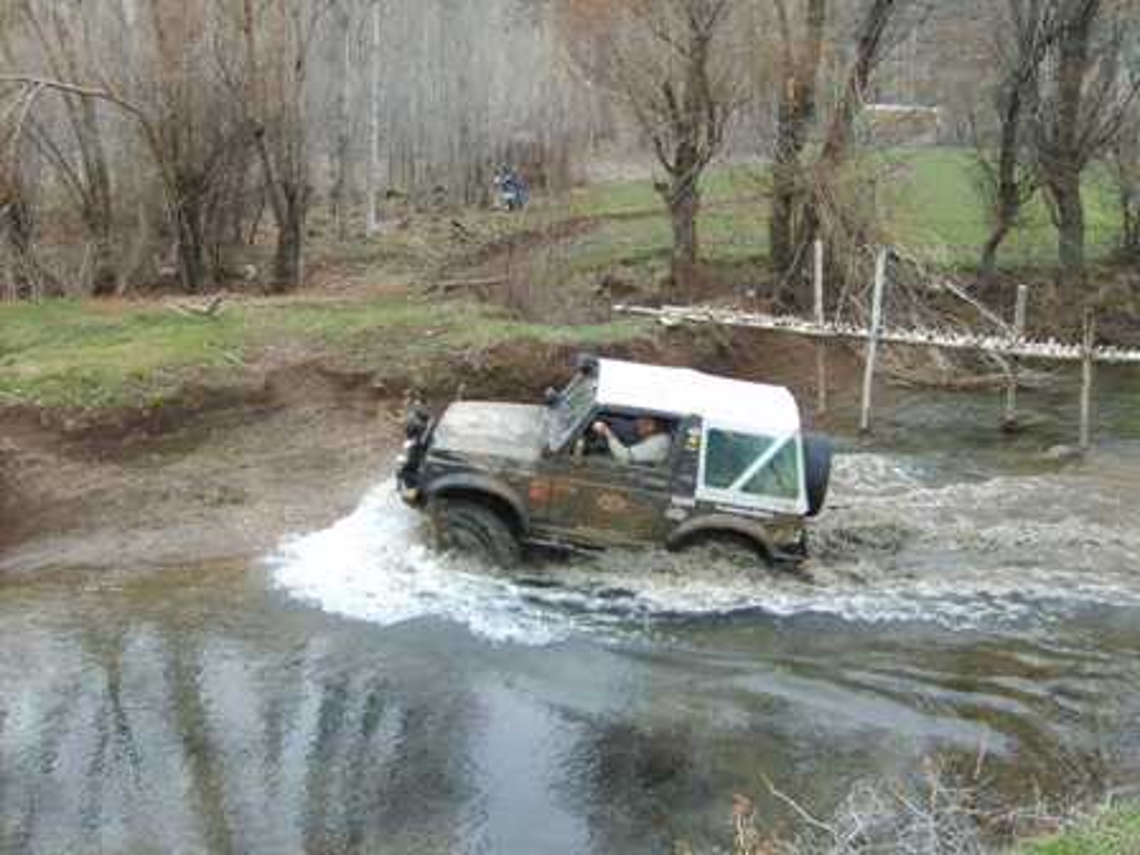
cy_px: 428
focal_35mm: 35
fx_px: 1153
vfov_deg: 40.7
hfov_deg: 52.6
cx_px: 570
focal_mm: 5.8
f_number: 2.8
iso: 50
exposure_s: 1/90
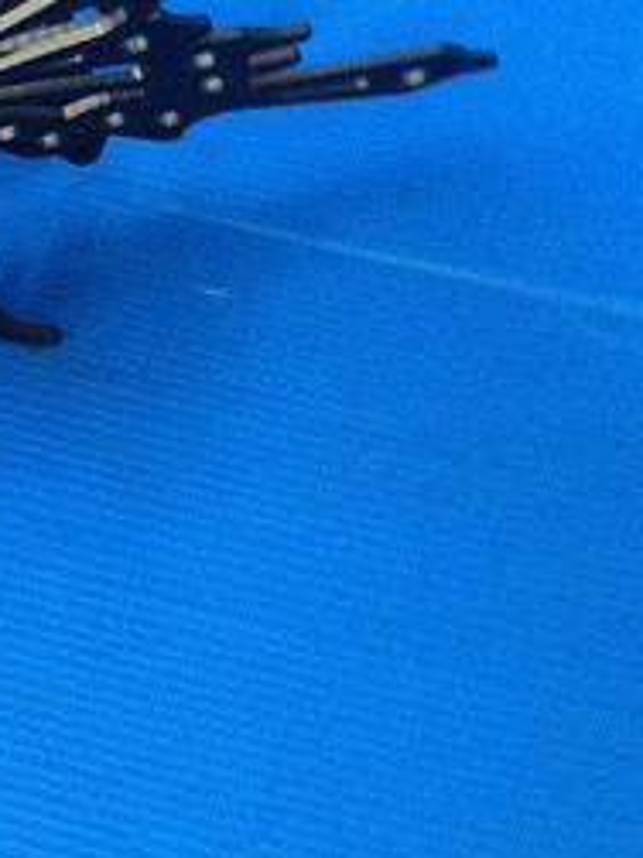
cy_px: -197
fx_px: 2256
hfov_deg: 15.5
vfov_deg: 20.1
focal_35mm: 91
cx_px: -188
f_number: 2.4
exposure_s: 1/20
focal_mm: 4.28
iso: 400
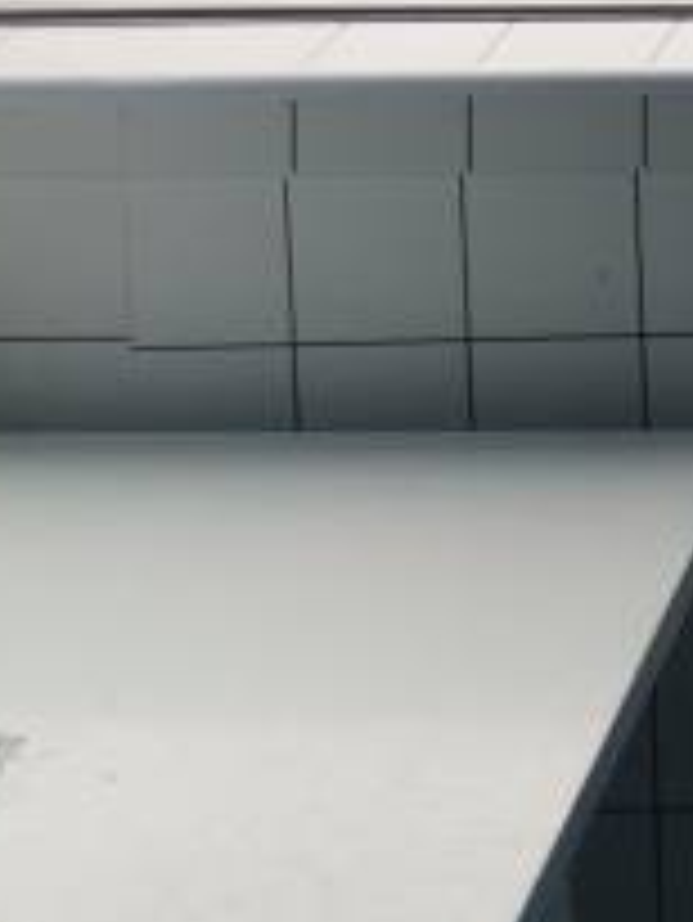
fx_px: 3600
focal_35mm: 135
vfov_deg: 13.5
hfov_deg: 10.0
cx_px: 1521
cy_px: -564
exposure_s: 1/127
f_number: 1.8
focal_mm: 4.75
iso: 50
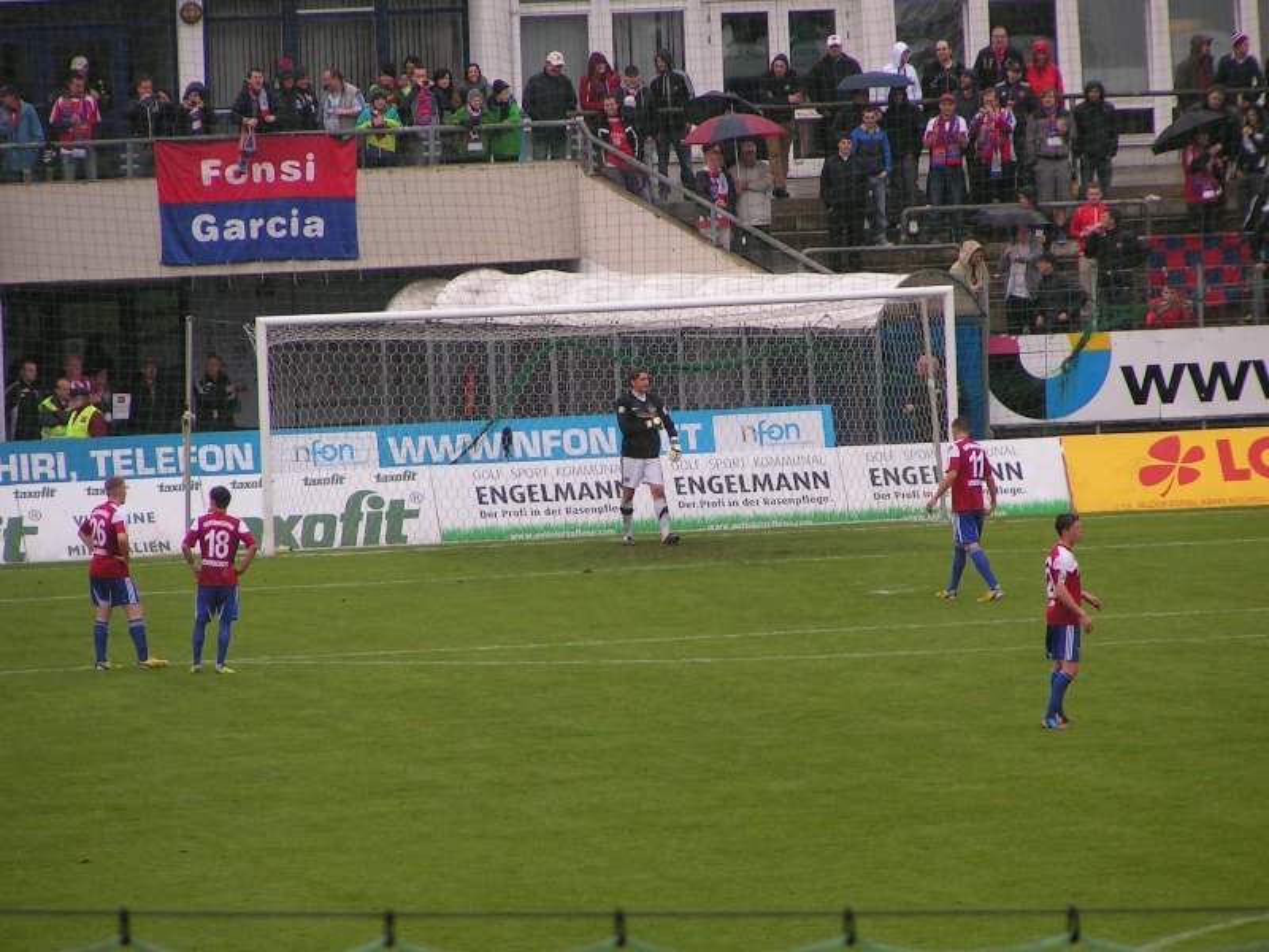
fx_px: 12464
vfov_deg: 4.4
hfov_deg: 5.8
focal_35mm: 340
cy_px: 476
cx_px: 634
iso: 50
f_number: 3.5
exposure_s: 1/400
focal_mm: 52
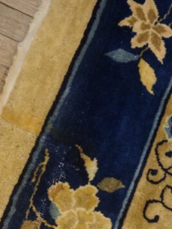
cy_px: 284
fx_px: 431
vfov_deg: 26.2
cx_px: 65
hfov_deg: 22.5
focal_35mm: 65
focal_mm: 18
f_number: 4
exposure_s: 1/60
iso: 640
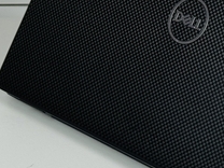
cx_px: 218
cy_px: 30
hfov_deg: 10.6
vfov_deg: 8.0
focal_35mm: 185
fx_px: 1197
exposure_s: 1/151
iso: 50
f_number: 1.78
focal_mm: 6.76
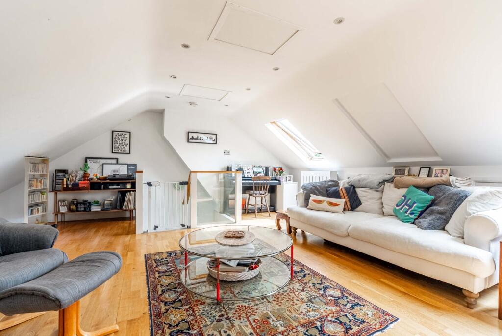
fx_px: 223
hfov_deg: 96.7
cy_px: 168
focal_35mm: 16
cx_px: 251
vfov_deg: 73.8
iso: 800
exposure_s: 1/400
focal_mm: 16
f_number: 8
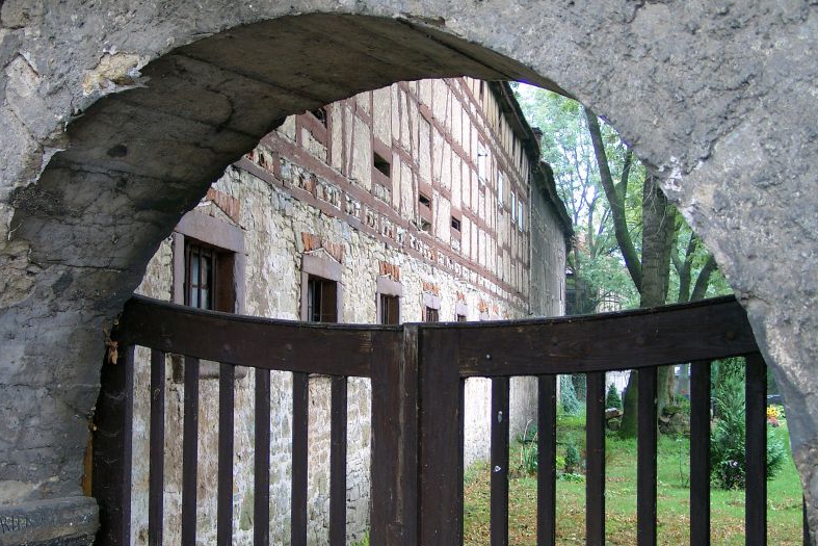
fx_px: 1273
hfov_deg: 35.6
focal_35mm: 56
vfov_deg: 24.2
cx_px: 410
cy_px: 294
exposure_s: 1/50.4
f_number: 2
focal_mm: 11.05
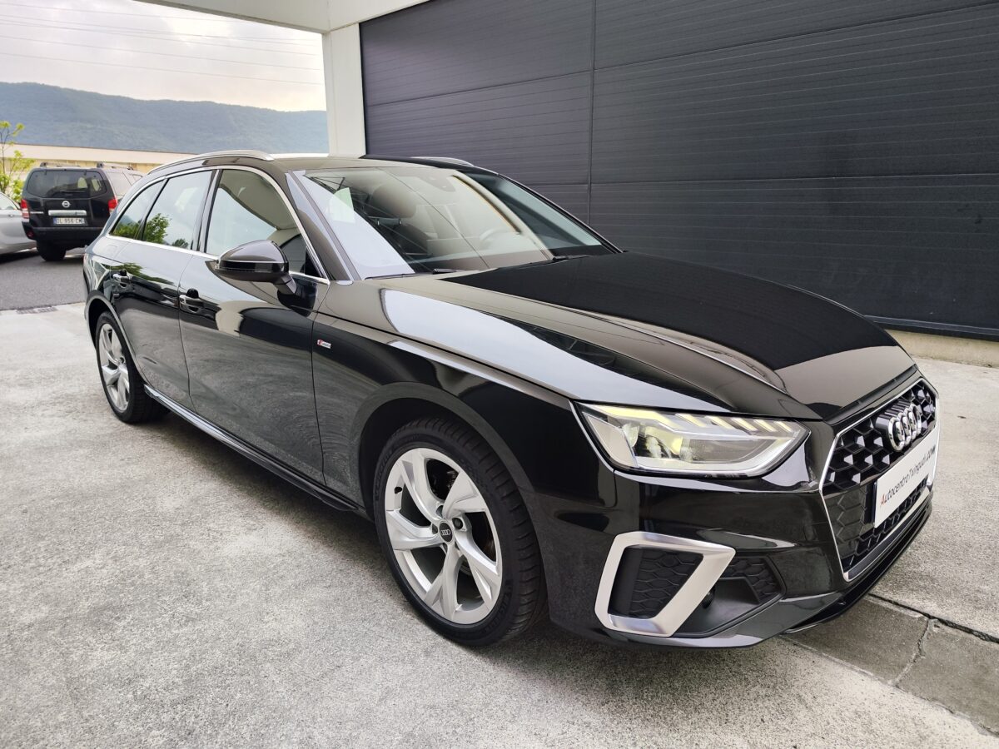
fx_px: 664
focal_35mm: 23
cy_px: 374
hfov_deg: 73.9
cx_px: 500
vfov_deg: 58.9
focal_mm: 7.01
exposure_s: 1/100
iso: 105
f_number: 1.69
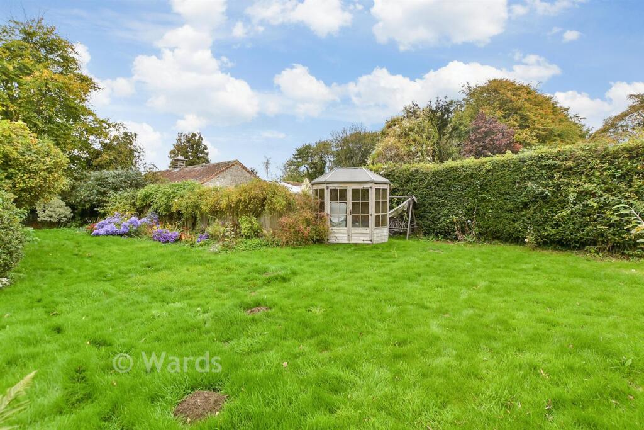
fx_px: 268
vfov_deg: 77.3
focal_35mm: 15
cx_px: 322
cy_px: 215
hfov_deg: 100.4
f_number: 6.3
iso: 160
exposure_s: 1/25
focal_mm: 10
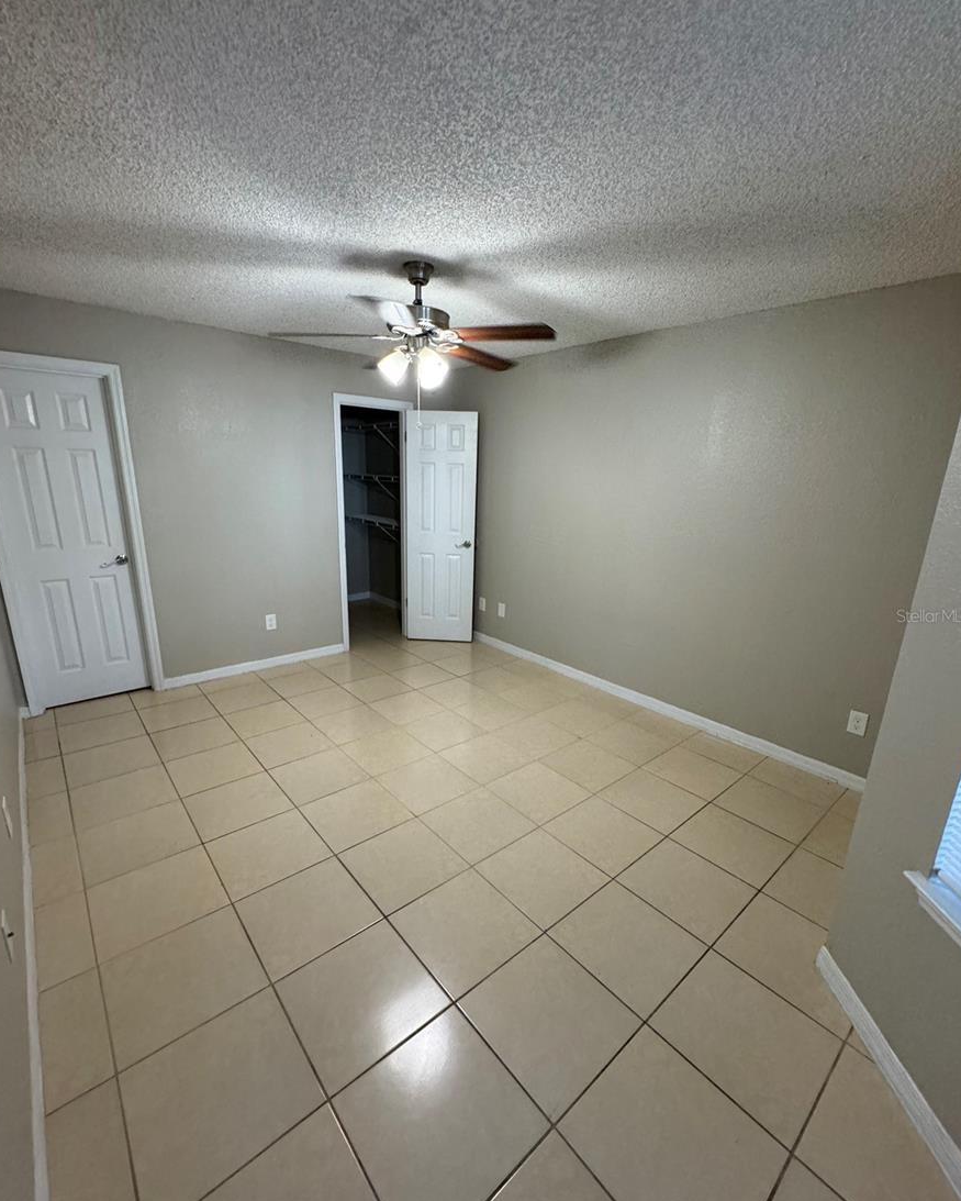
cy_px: 615
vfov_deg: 96.8
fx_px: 533
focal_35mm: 15
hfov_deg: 84.1
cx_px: 480
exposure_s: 1/84
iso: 320
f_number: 2.2
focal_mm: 2.22
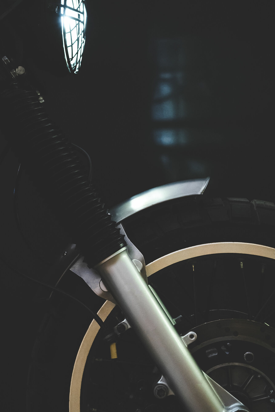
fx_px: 493
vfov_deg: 45.4
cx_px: 126
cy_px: 206
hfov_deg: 31.2
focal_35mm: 43
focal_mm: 35
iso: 12800
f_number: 6.3
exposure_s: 1/125
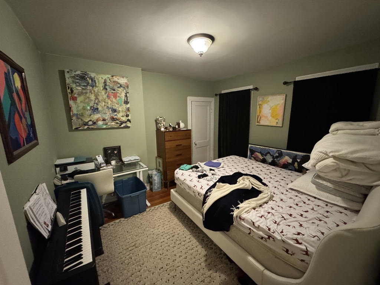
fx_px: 154
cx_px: 190
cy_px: 142
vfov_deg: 85.7
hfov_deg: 102.1
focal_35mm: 14
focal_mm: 2.22
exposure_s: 1/40
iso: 1250
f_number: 2.2
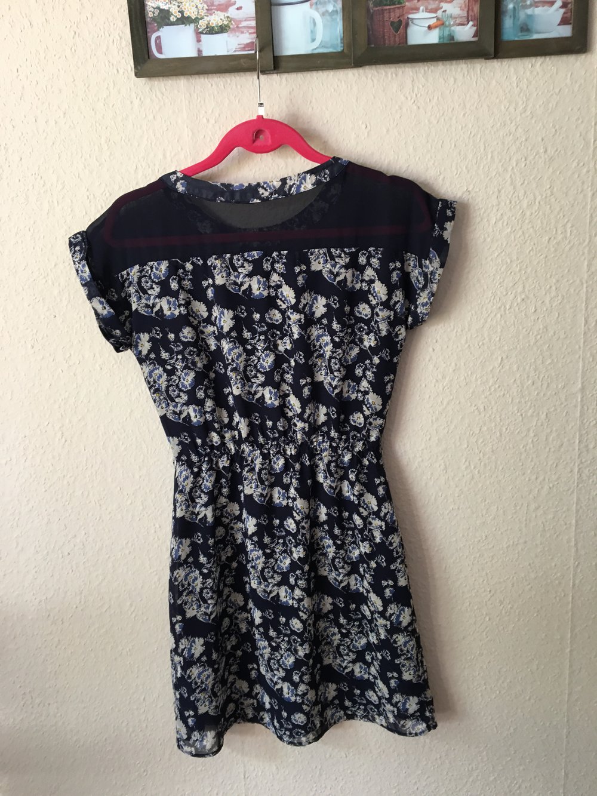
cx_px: 298
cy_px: 398
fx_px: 667
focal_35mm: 29
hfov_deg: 48.2
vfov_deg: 61.7
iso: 100
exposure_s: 1/33
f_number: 2.2
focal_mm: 4.15
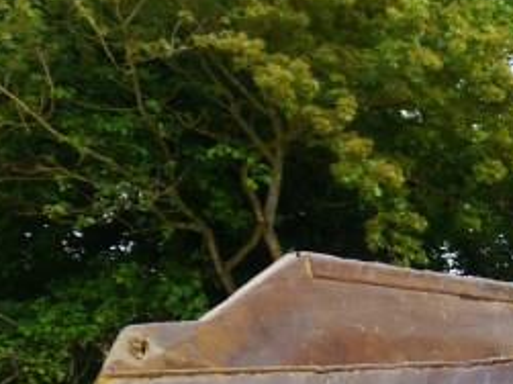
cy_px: 654
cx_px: 967
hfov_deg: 12.2
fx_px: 2177
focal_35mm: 147
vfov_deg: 9.7
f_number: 5.6
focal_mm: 18
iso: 160
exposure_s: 1/160
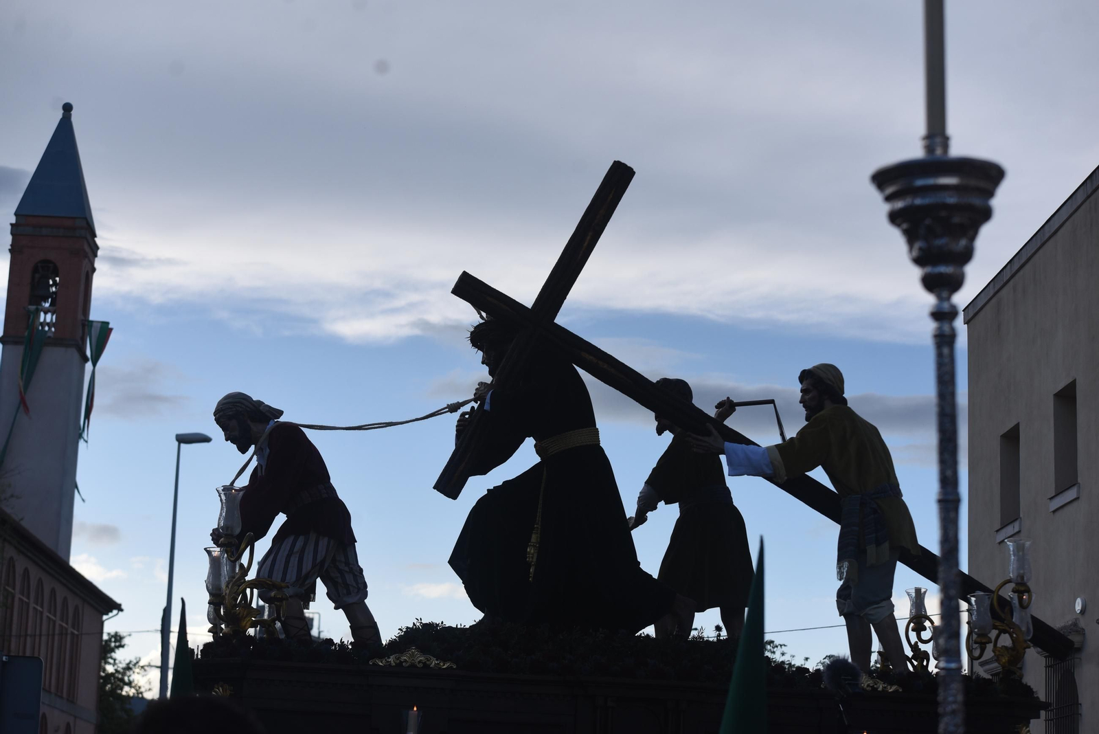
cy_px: 367
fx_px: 2138
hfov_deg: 28.8
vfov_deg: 19.5
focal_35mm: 70
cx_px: 550
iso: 500
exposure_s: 1/2000
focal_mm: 70
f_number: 5
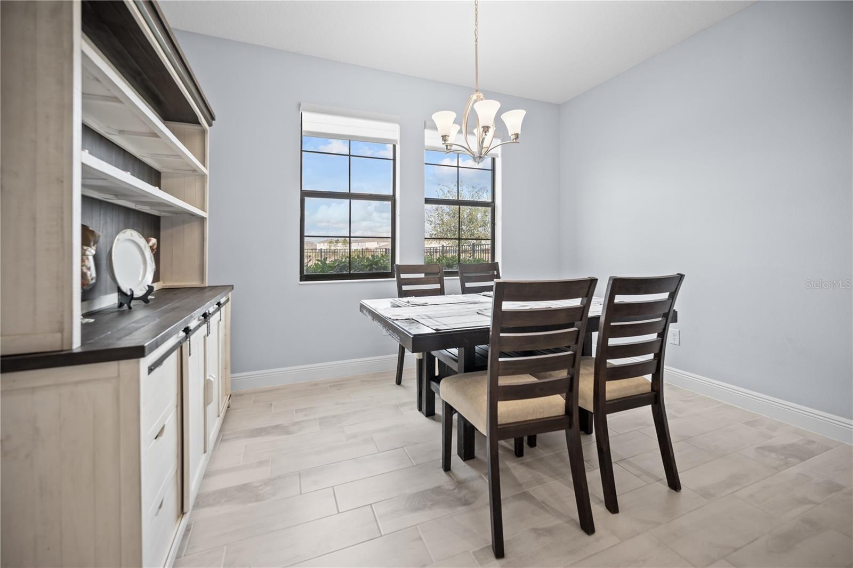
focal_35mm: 14
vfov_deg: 81.2
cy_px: 284
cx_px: 426
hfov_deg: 104.3
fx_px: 332
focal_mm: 14
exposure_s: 1/10
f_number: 4
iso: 100
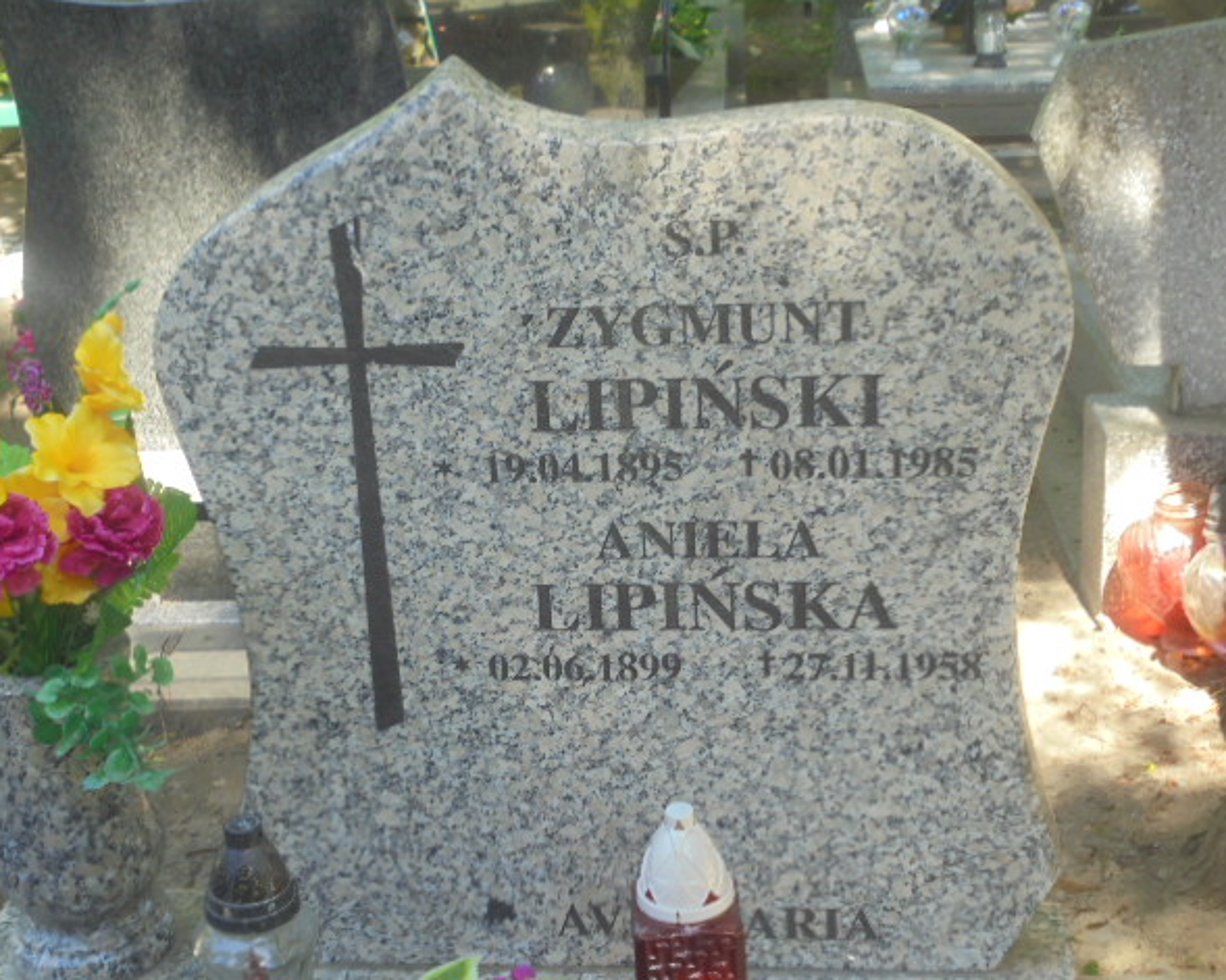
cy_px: 497
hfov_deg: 36.0
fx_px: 1887
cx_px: 591
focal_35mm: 52
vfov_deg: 29.1
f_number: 4.8
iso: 100
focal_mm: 8.9
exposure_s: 1/60
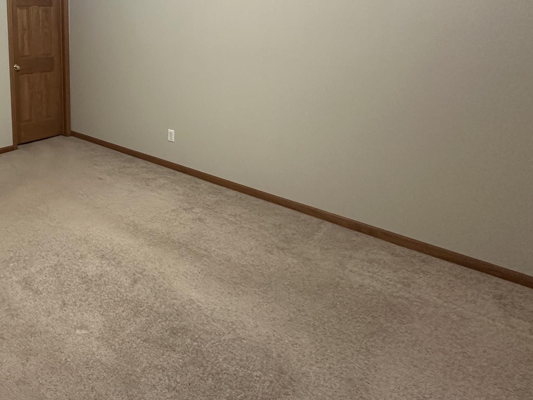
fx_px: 416
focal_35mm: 27
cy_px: 88
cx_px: 70
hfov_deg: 57.7
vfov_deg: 48.8
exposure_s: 1/60
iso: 400
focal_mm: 2.22
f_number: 2.2
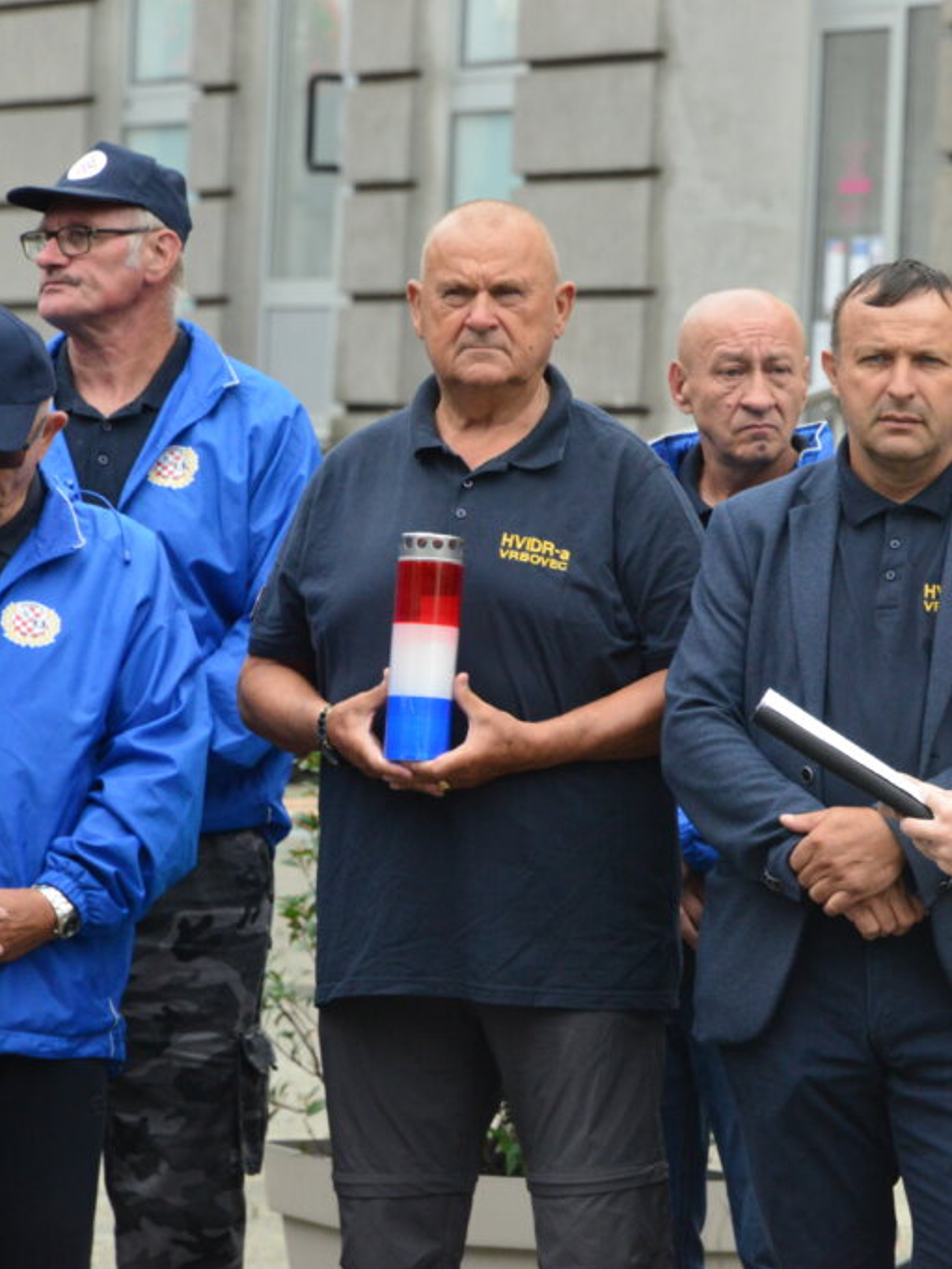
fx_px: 15909
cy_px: 634
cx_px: 863
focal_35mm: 434
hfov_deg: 3.4
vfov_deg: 4.6
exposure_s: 1/640
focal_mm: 300
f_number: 13
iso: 4000
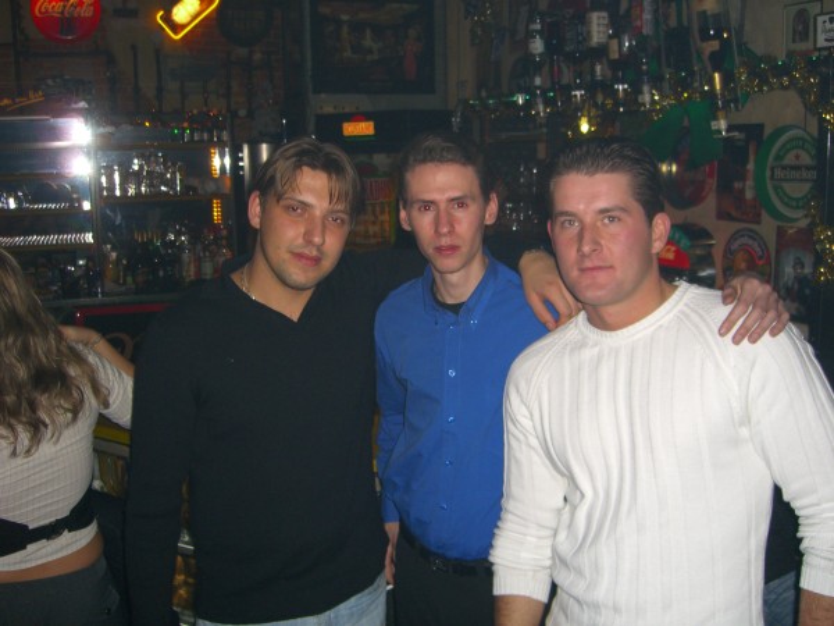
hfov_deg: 49.0
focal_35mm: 38
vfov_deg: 37.7
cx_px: 417
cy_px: 313
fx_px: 916
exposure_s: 1/60
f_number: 2.8
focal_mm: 7.9
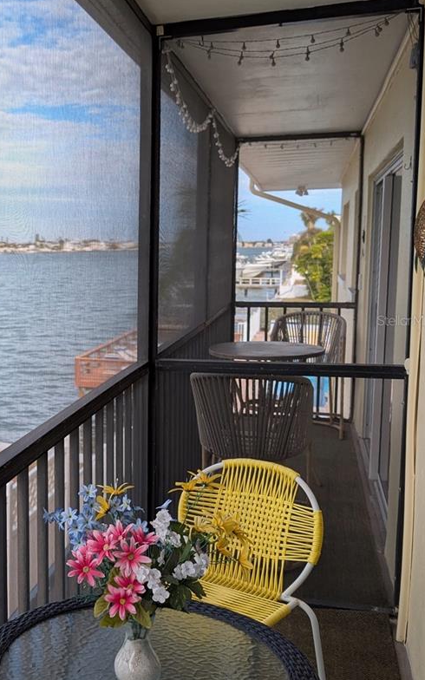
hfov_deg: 31.3
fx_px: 723
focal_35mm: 39
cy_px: 320
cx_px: 47
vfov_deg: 50.4
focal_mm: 6.9
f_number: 1.68
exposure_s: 1/354
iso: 21
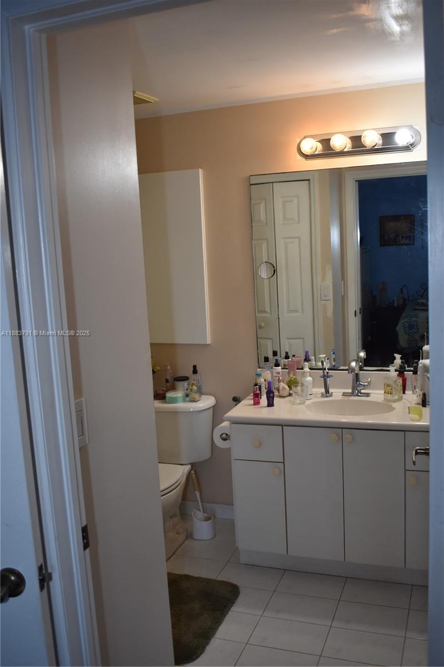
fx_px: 611
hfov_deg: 39.9
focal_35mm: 33
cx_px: 222
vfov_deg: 57.2
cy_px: 334
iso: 800
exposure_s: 1/200
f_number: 3.8
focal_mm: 22
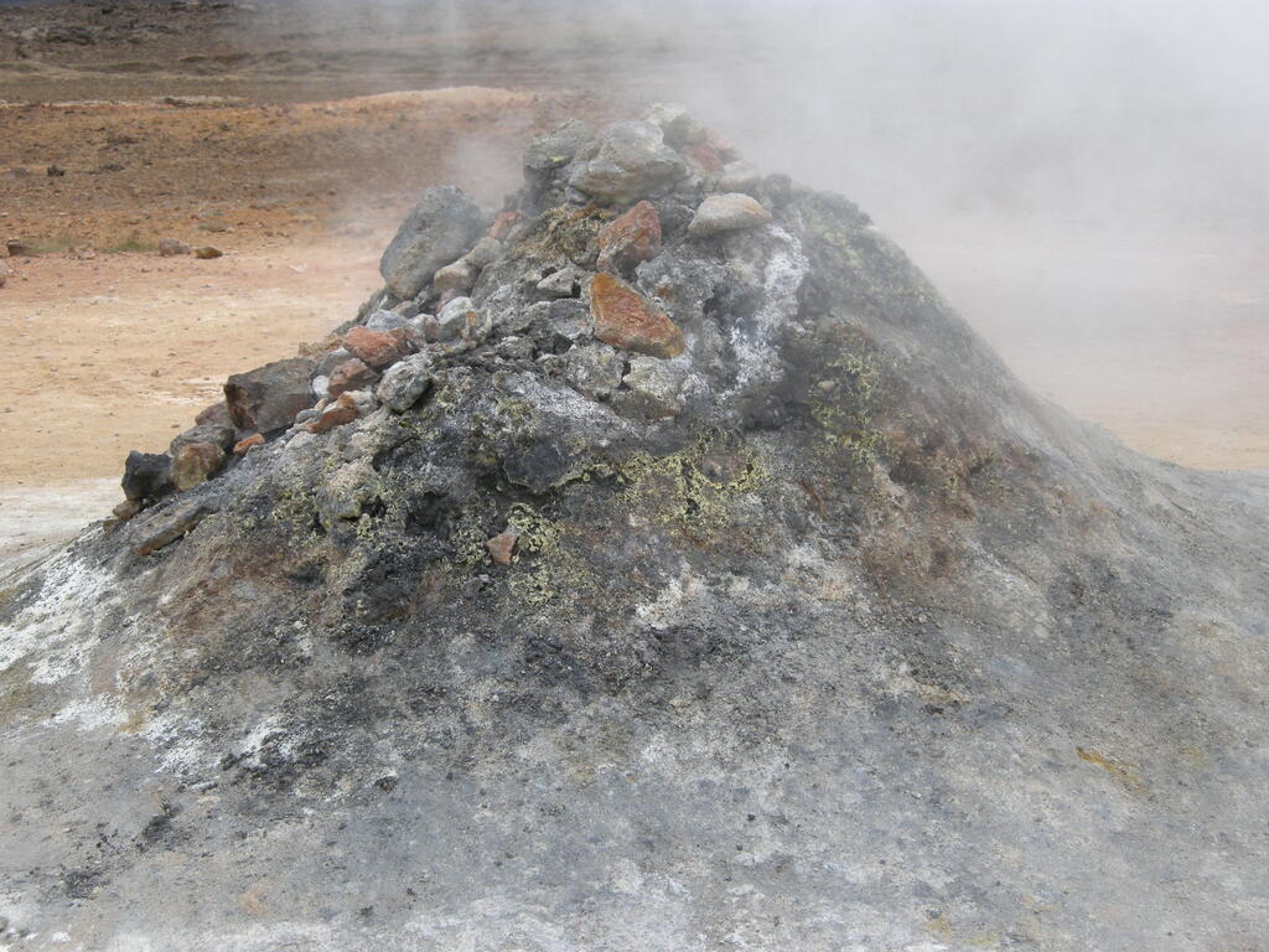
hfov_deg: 32.2
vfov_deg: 24.4
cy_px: 476
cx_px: 634
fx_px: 2200
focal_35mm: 60
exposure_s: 1/165
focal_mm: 12.9
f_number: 4.4
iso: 100
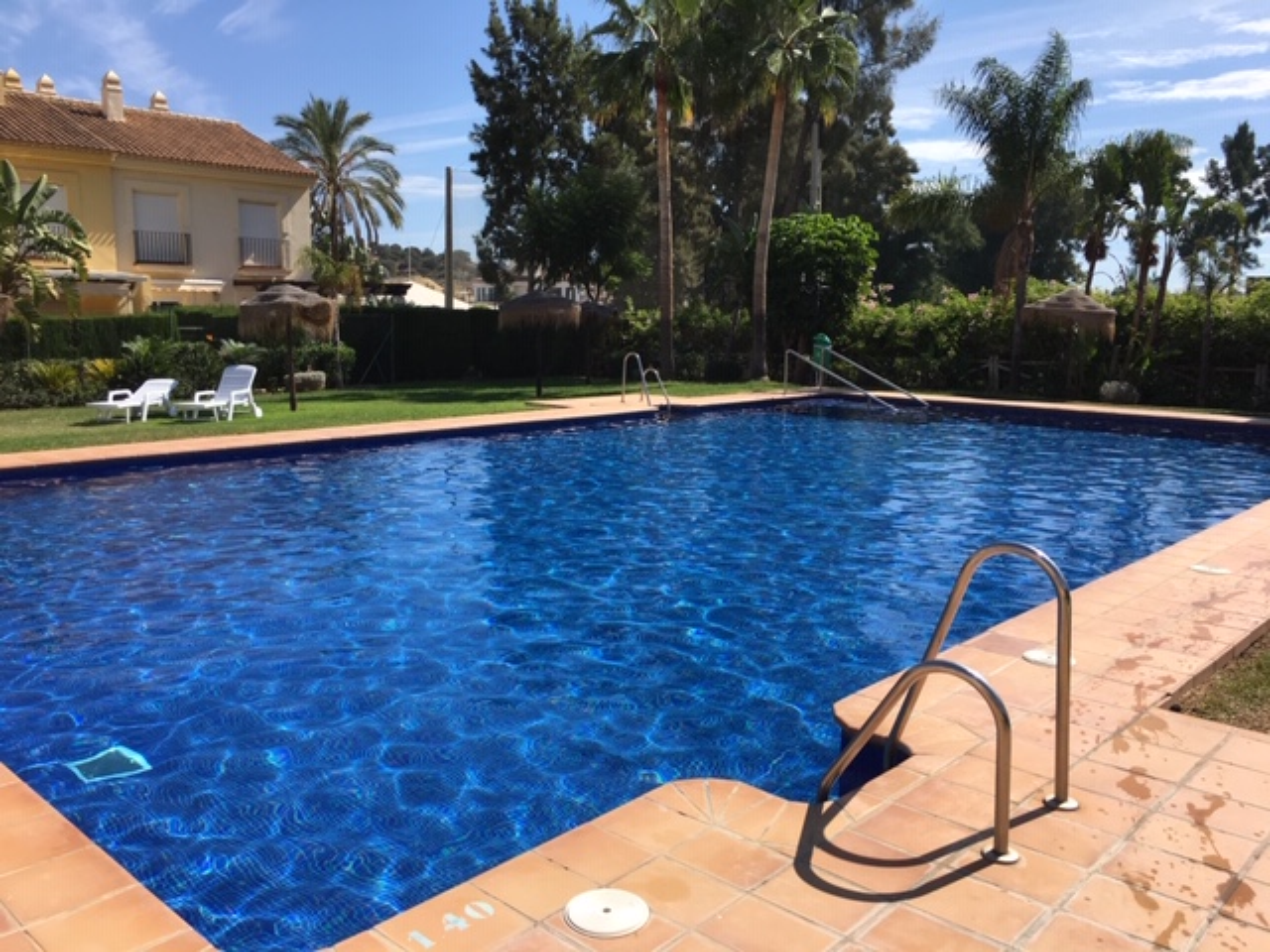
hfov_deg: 61.7
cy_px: 476
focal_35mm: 29
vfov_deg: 48.2
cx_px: 635
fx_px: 1064
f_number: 2.2
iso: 25
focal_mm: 4.15
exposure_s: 1/1748
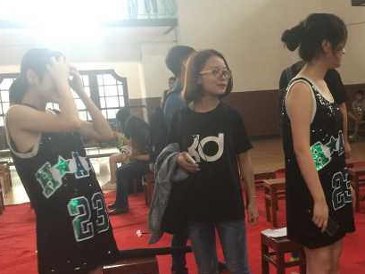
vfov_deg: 28.3
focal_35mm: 51
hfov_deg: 36.7
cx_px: 266
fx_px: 538
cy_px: 191
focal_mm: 4.15
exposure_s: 1/17
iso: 50
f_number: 2.2
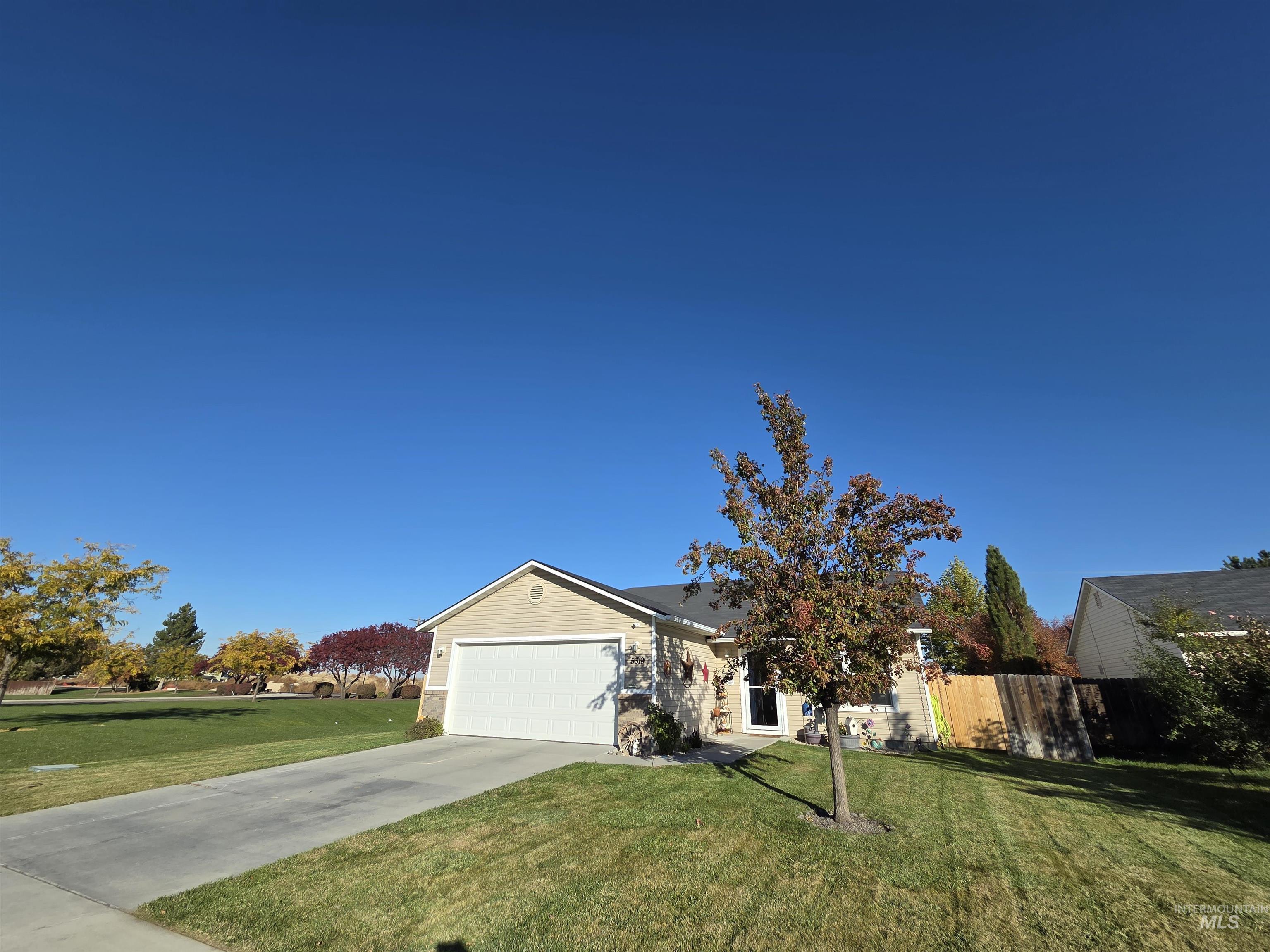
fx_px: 477
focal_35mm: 13
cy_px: 476
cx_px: 635
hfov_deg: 106.2
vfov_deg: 89.9
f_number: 2.2
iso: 50
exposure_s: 1/2365
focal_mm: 2.2
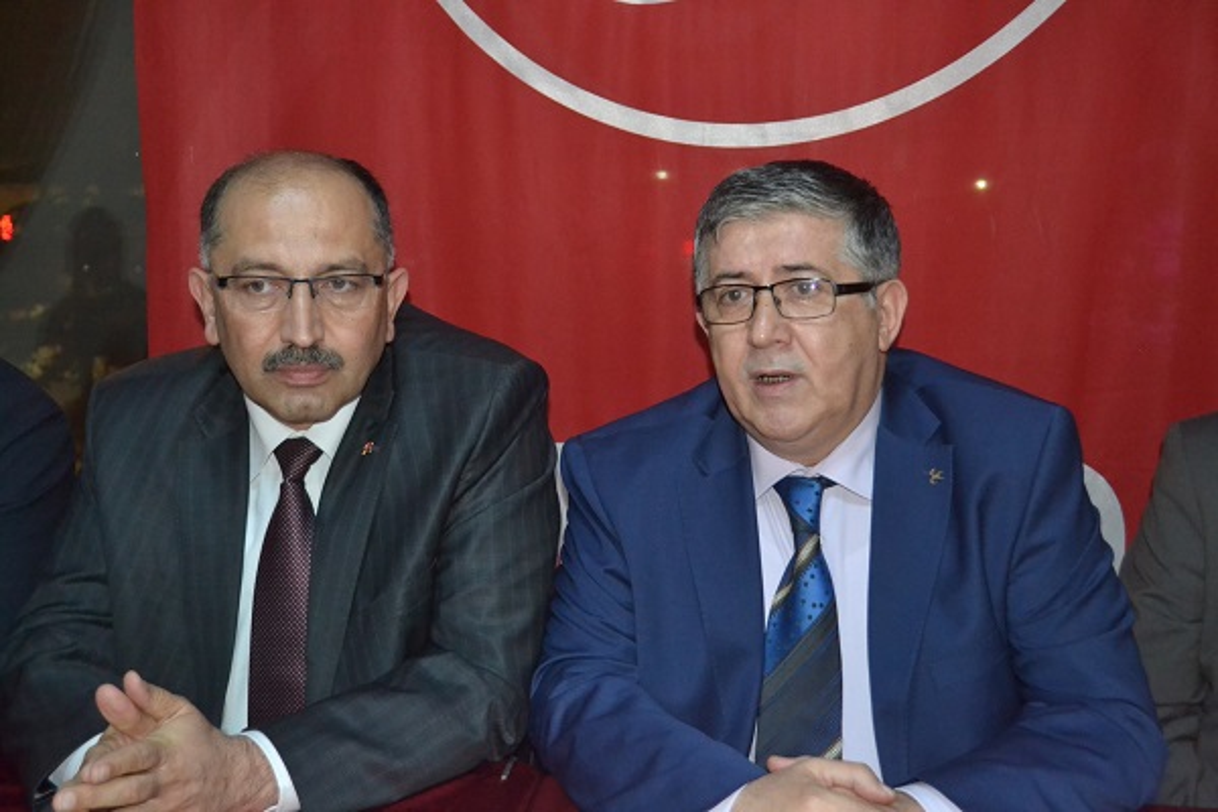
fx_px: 1472
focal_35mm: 44
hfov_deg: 45.0
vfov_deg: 30.8
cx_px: 609
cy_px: 406
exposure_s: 1/60
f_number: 4.5
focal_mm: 29
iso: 3200
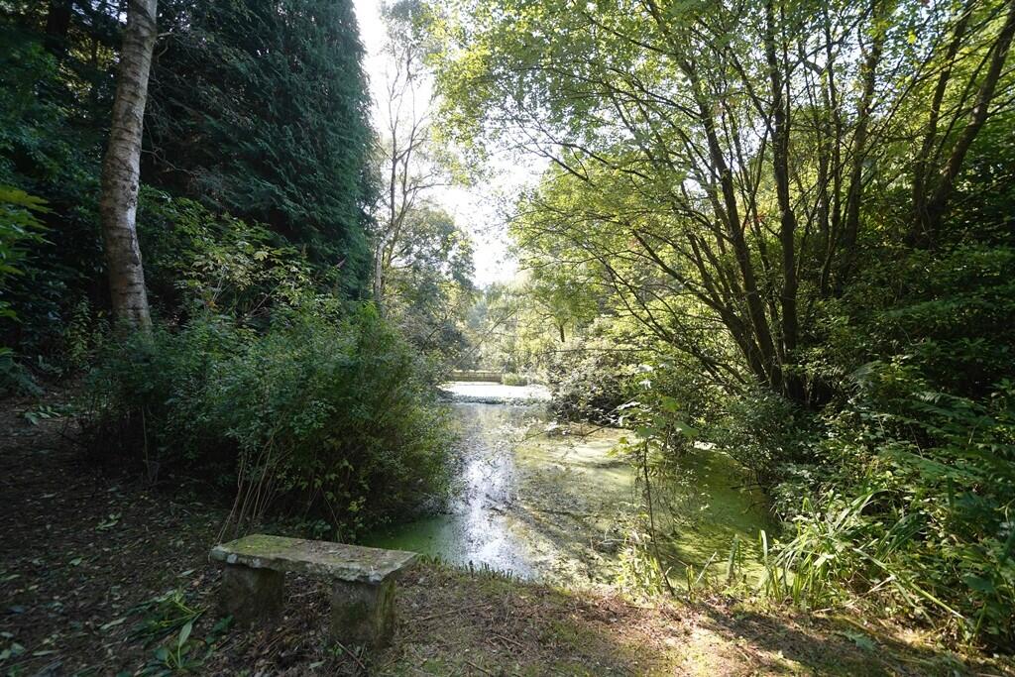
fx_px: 338
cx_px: 508
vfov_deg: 90.0
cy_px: 338
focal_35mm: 12
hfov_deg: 112.6
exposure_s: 1/160
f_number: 4
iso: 250
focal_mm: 12
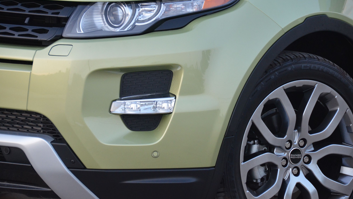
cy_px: 90
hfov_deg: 9.1
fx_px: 2209
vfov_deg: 5.1
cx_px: 177
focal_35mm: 236
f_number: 5.6
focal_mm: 150
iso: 1600
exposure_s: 1/250
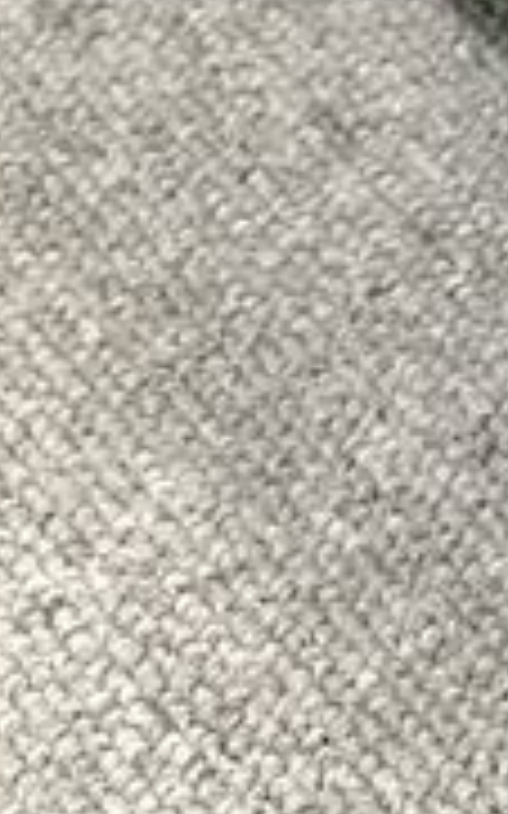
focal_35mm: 157
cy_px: -603
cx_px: 1515
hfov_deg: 7.4
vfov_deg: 12.3
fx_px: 3481
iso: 40
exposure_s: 1/15
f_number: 1.8
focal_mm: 3.99
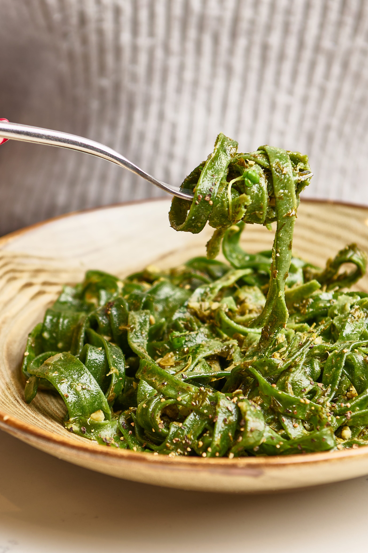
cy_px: 303
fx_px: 1886
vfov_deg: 16.7
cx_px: 128
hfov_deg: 11.1
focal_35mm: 123
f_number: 4.5
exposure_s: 1/200
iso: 64
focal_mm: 70
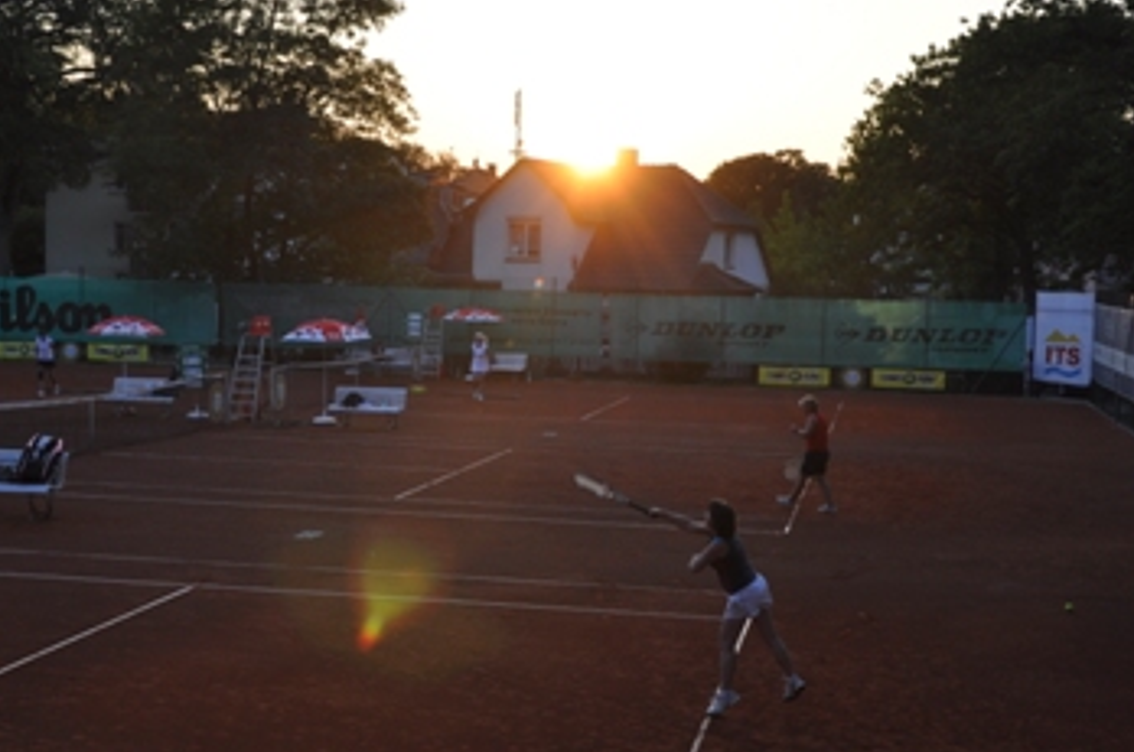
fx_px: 1824
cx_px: 486
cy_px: 378
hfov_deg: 34.5
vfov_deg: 23.3
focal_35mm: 58
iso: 200
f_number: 7.1
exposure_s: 1/200
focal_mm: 30
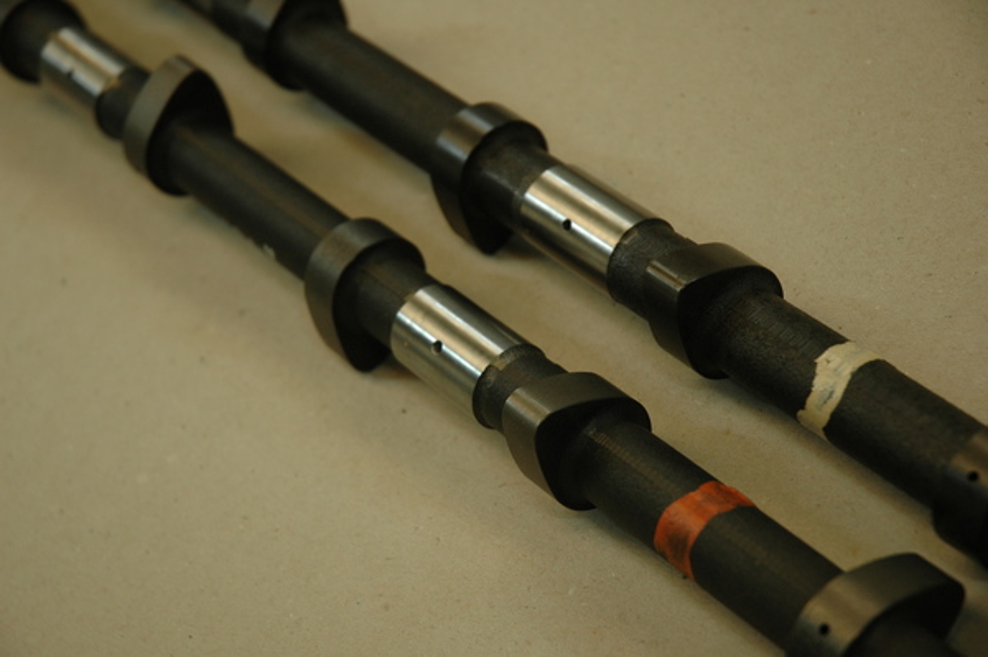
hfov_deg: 21.9
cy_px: 328
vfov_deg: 14.7
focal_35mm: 93
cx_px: 494
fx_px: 2550
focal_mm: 62
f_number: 4.5
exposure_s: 1/50
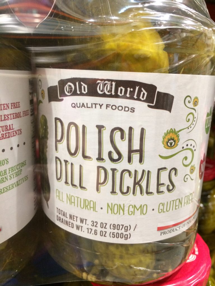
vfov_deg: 61.7
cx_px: 108
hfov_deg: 48.2
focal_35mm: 29
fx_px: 240
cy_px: 143
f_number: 2.2
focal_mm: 4.15
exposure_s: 1/30
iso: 160
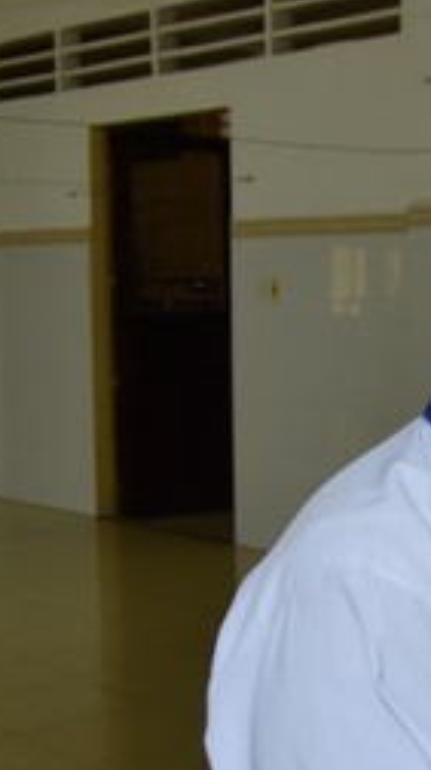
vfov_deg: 32.4
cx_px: 825
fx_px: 1326
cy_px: 364
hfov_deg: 15.3
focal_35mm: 65
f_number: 5.6
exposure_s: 1/60
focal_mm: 24
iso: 1600
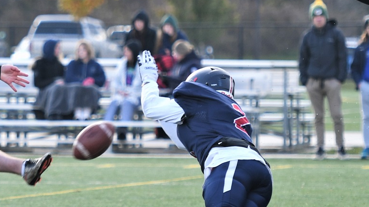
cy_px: 79
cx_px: 142
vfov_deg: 3.4
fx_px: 3503
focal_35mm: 358
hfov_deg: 6.0
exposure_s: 1/1000
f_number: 2.8
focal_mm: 130
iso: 280
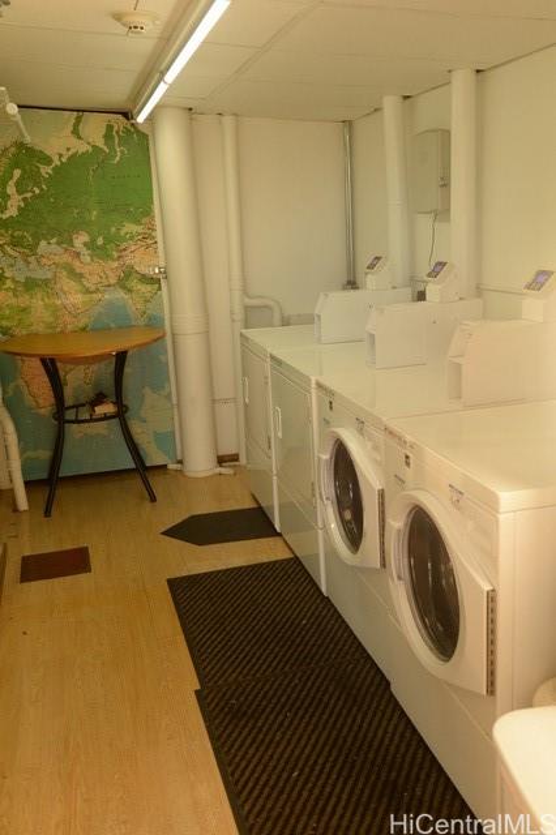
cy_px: 418
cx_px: 278
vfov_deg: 54.5
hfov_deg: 37.8
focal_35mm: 35
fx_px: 812
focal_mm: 35
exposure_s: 1/80
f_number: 7.1
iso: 1000
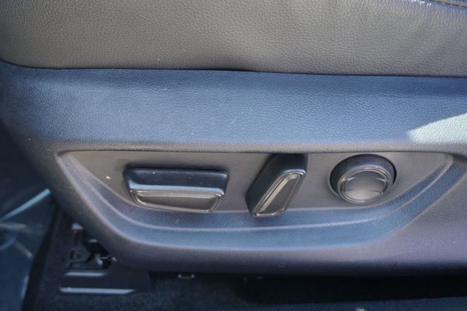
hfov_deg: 49.6
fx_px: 506
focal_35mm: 39
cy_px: 156
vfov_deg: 34.2
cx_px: 234
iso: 640
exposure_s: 1/60
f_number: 4.5
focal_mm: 26
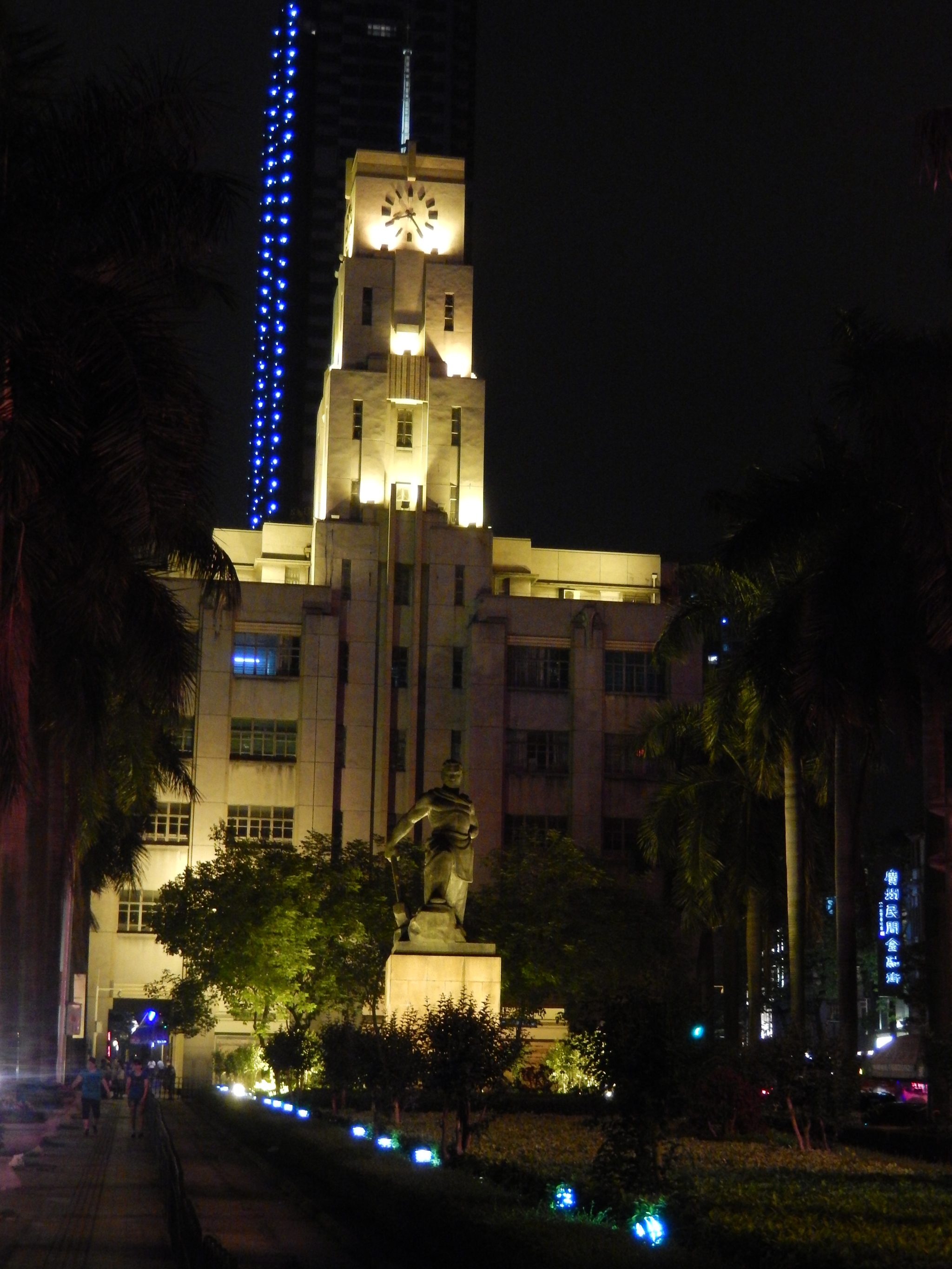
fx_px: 2126
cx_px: 476
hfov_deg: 25.2
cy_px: 634
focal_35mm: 58
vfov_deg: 33.2
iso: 800
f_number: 4.6
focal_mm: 10.4
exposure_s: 1/15
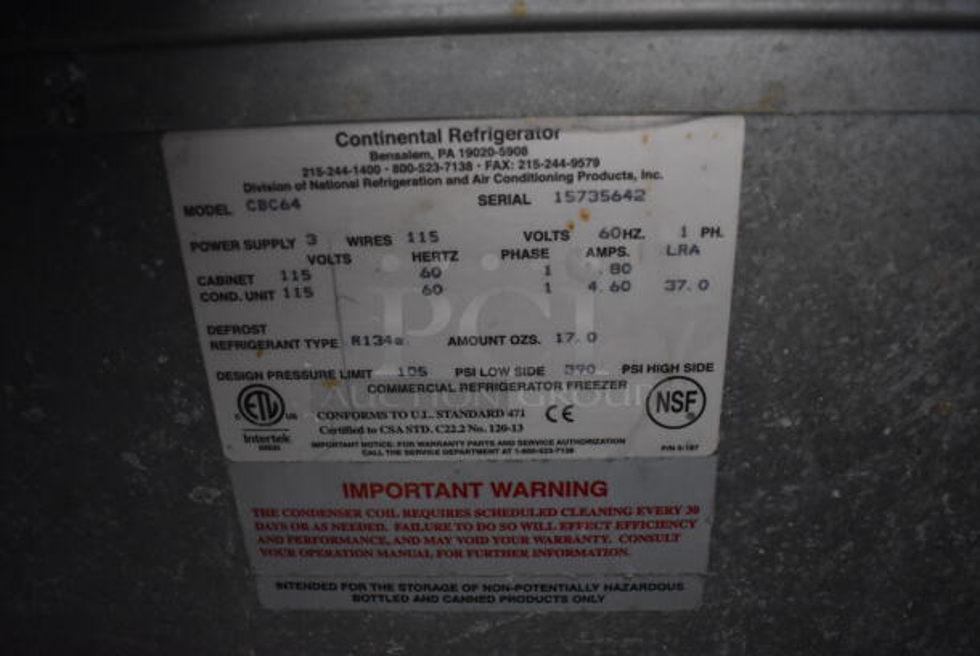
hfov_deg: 67.3
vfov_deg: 48.0
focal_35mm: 27
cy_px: 328
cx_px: 490
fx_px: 736
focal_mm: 18
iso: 3200
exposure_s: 1/60
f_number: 3.5
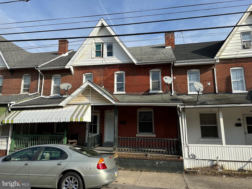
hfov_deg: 71.6
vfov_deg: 56.8
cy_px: 94
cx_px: 126
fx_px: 175
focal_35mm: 24
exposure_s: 1/5263
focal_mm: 6.86
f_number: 1.78
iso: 80
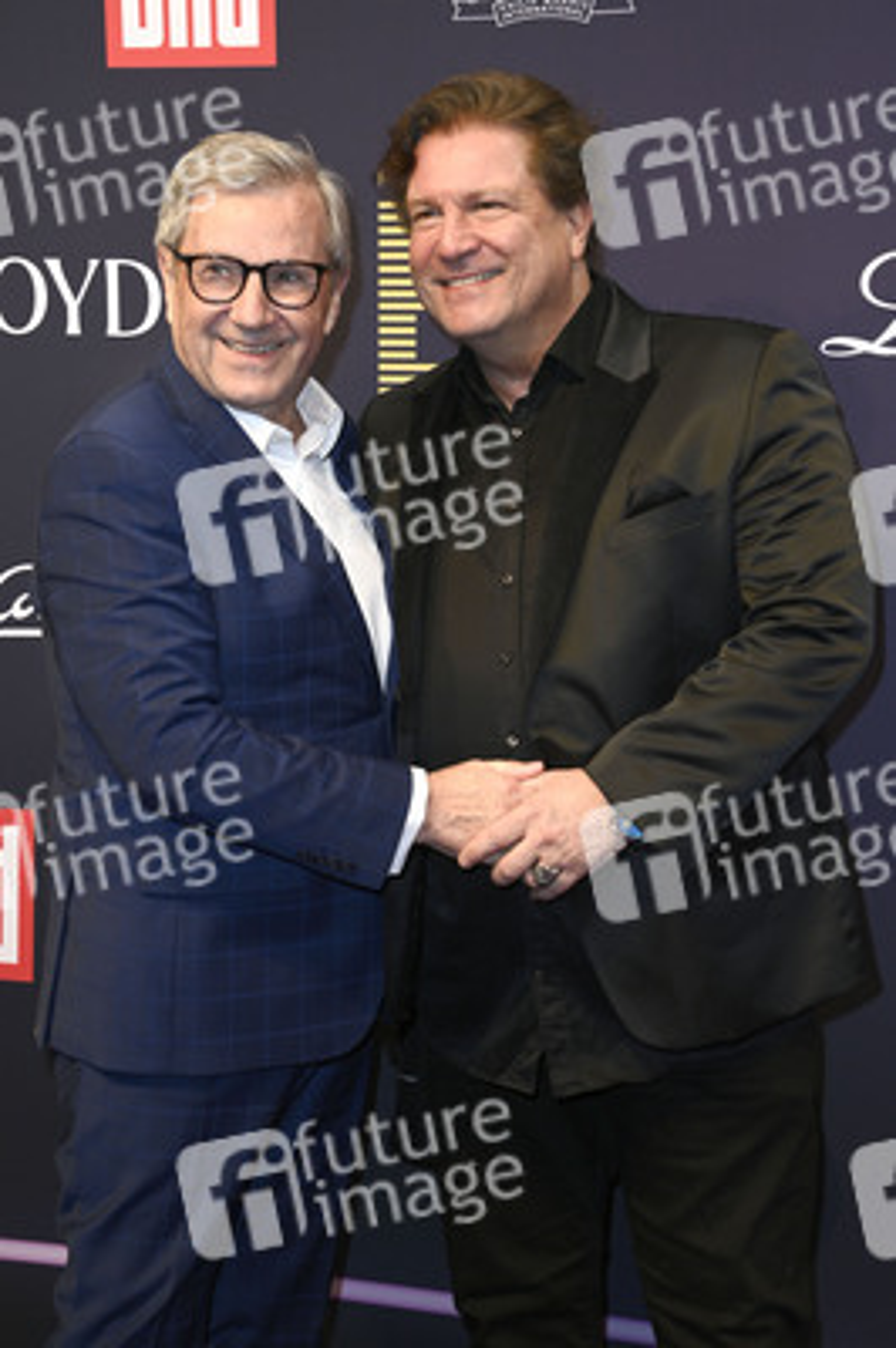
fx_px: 2543
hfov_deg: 20.0
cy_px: 674
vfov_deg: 29.7
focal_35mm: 68
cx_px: 448
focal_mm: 68
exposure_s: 1/250
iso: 500
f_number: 6.3
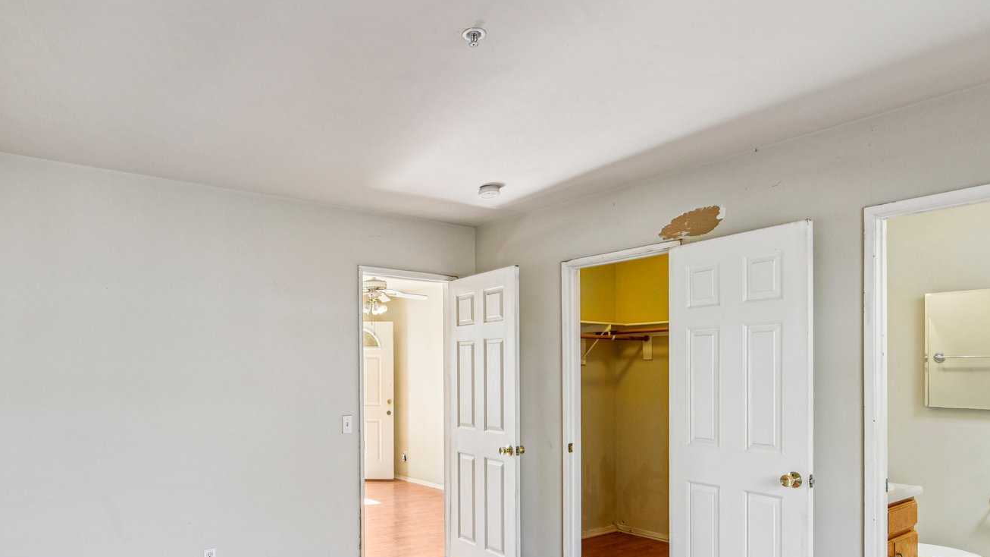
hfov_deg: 77.4
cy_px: 370
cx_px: 374
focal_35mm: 23
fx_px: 604
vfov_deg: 48.7
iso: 400
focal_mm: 14
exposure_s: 1/40
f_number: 8
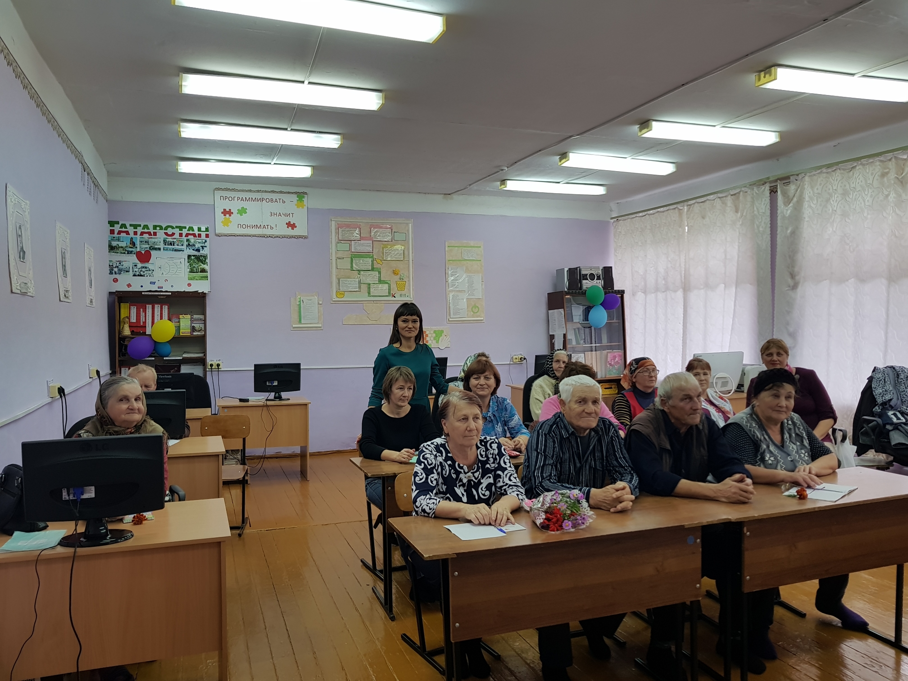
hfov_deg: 67.3
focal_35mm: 26
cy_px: 340
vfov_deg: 53.1
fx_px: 682
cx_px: 454
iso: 40
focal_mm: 4.2
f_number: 1.7
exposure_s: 1/100
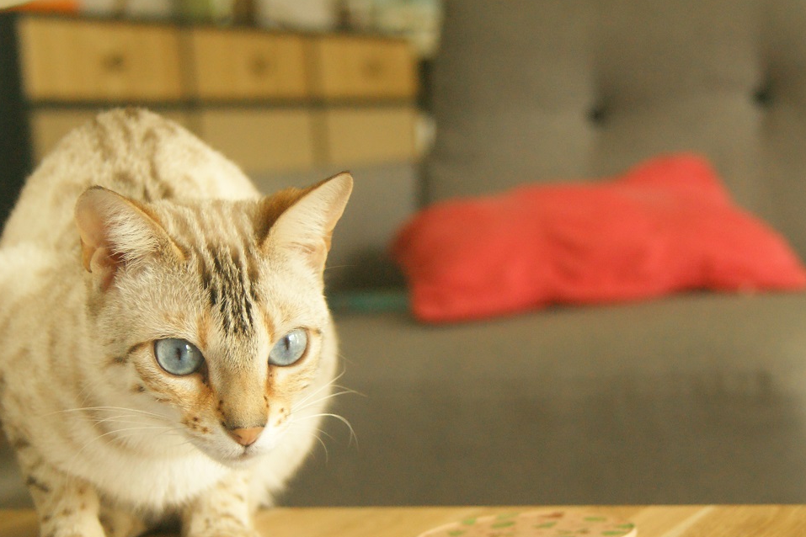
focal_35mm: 94
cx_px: 483
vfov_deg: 14.5
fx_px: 2104
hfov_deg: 21.7
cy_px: 327
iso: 1600
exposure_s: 1/80
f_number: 5.6
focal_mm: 50
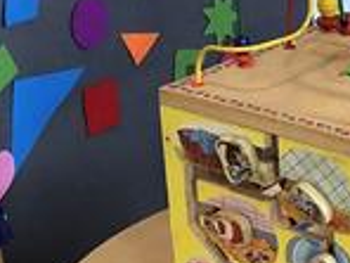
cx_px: 430
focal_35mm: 151
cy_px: 192
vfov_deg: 9.8
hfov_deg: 12.7
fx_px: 1527
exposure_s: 1/13
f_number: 1.8
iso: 100
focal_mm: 3.99
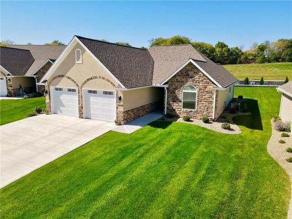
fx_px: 202
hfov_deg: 71.6
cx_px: 146
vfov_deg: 56.8
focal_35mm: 24
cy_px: 110
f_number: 2.8
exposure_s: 1/640
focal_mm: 4.5
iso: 100
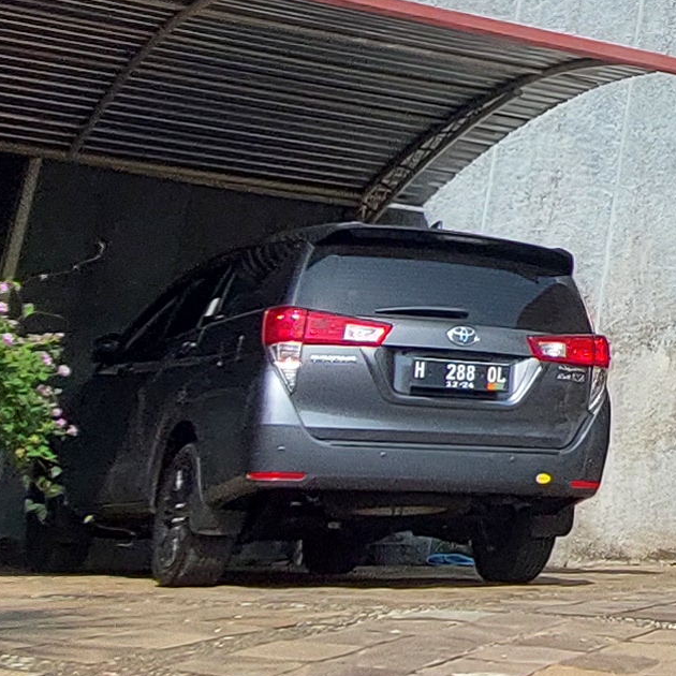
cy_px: 25
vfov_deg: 22.9
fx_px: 1613
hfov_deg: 18.9
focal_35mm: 73
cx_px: 1178
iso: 50
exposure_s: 1/1737
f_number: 2.2
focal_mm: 1.74
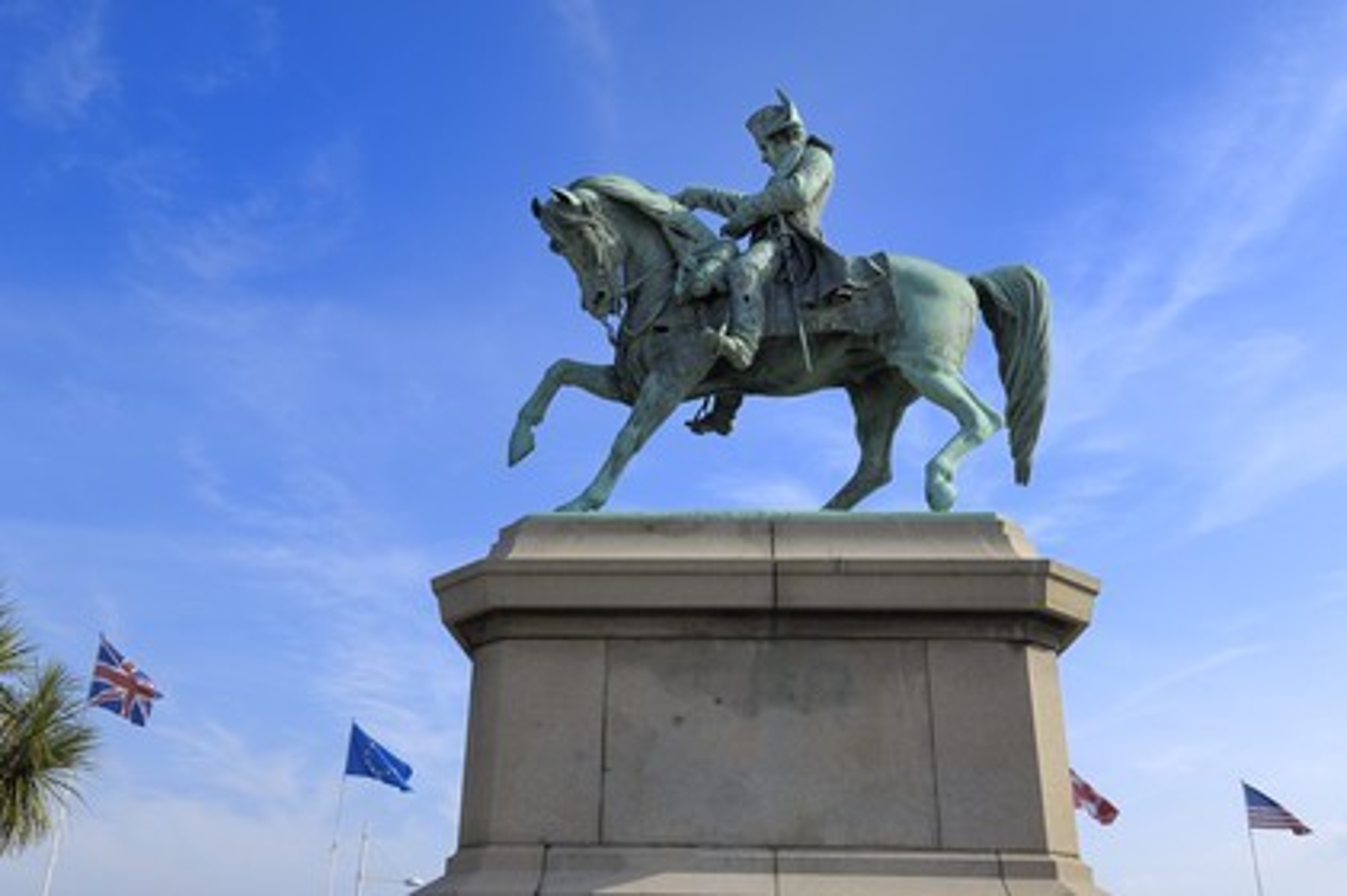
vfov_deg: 39.9
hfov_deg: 57.3
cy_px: 448
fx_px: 1234
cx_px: 674
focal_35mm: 33
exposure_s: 1/160
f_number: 9.5
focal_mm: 22
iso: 100
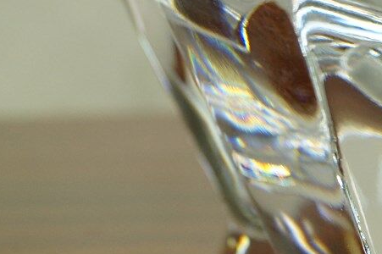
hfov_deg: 13.6
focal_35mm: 145
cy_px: 176
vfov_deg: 9.4
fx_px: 1542
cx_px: 484
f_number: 7.1
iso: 400
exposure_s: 1/30
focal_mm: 35
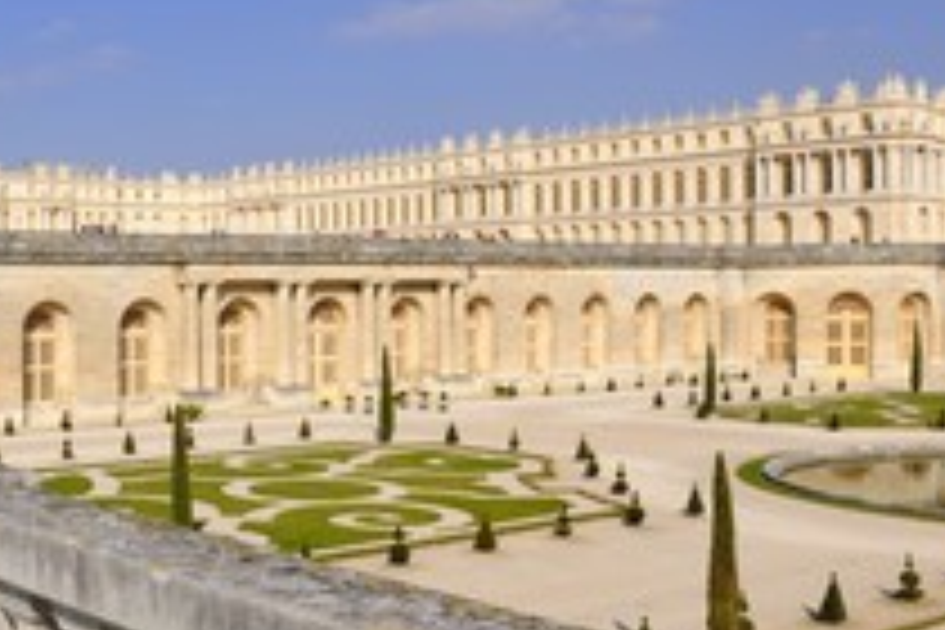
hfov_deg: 39.1
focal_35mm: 48
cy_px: 284
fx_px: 1260
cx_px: 158
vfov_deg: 28.1
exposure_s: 1/160
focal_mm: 24
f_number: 10
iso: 100
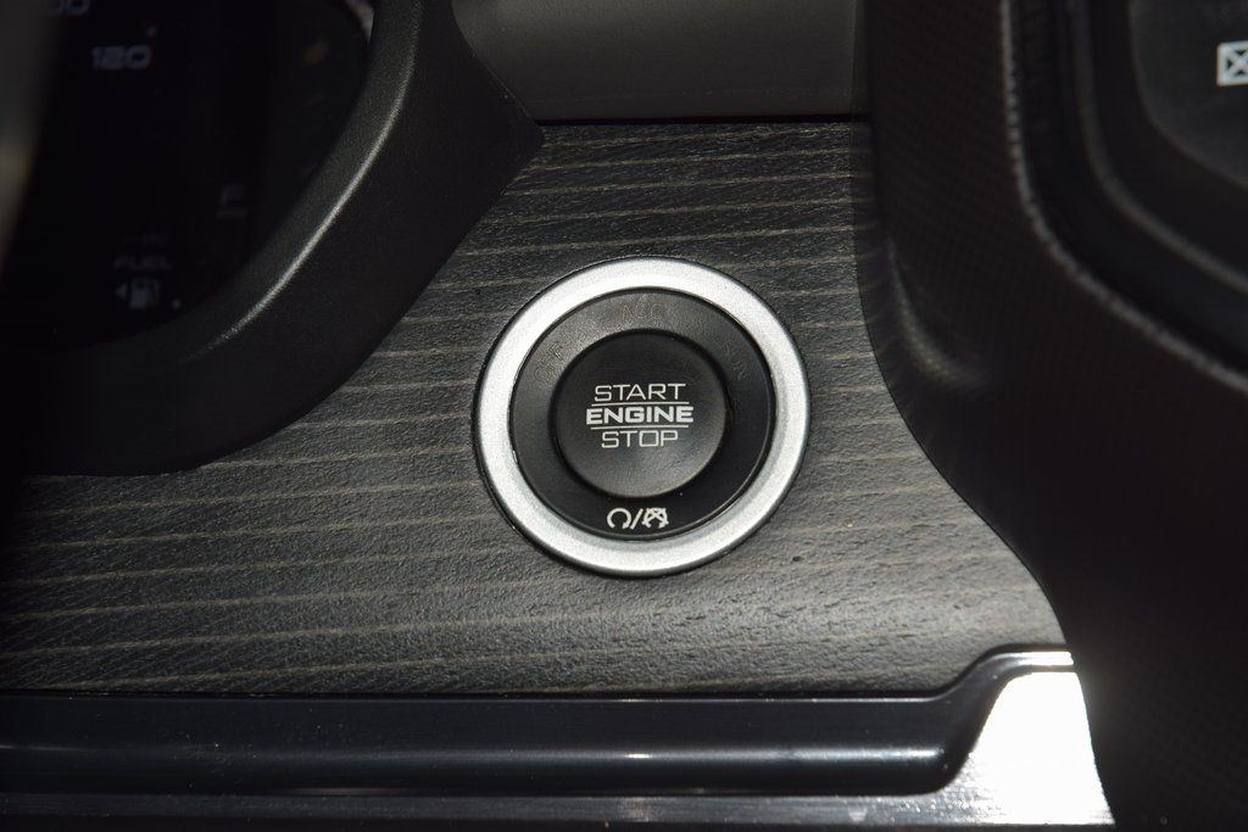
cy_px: 416
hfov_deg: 19.5
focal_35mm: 105
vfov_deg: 13.0
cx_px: 624
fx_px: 3640
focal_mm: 70
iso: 100
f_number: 8
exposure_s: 1/125
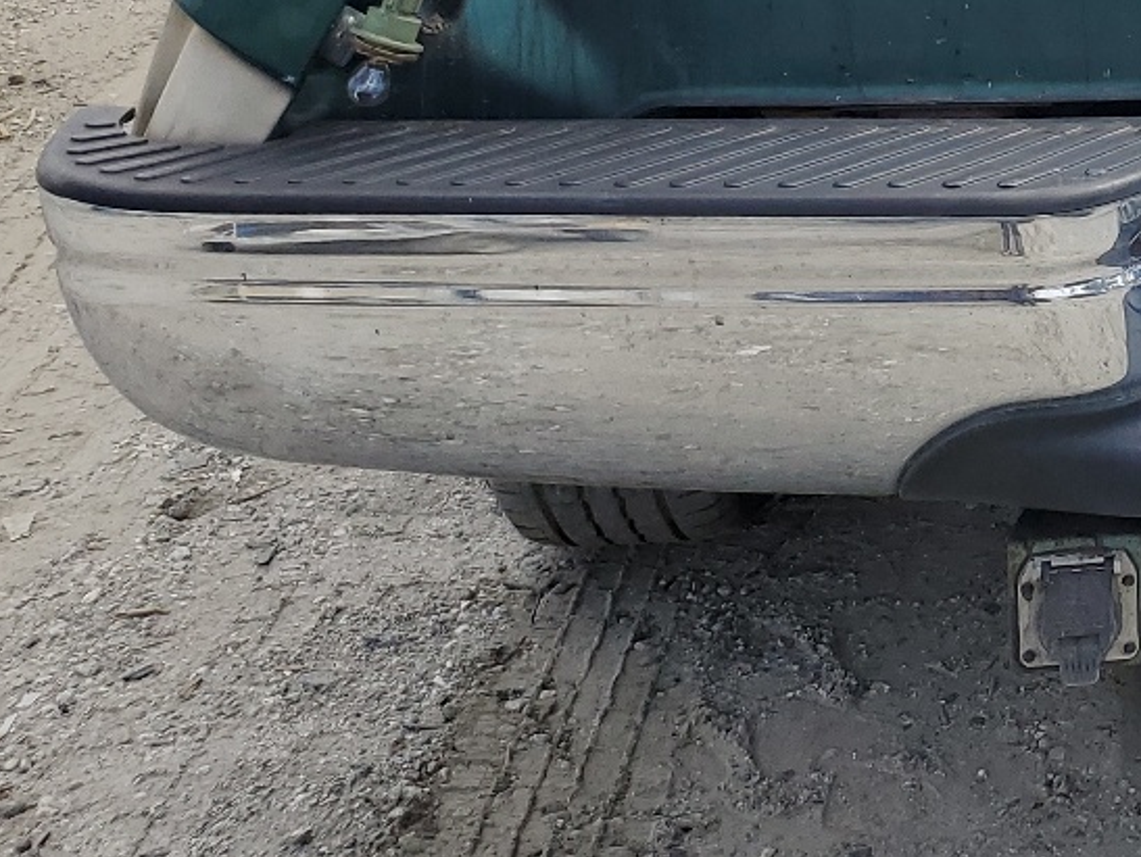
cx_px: 1558
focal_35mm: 76
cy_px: -121
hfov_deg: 22.4
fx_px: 2507
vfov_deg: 18.6
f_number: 1.5
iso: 50
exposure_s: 1/1667
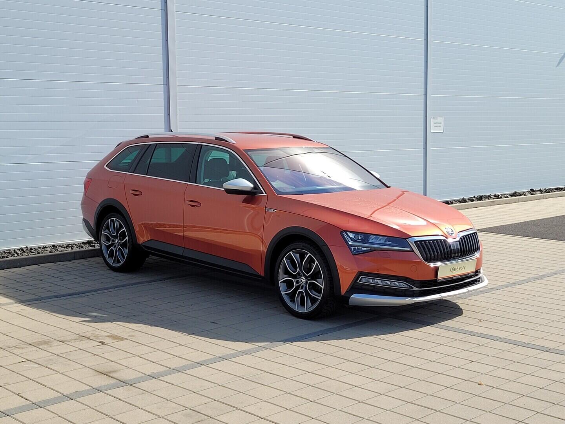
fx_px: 424
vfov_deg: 53.1
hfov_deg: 67.3
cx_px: 282
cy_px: 212
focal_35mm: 26
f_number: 1.8
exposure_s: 1/1834
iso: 40
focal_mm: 5.4
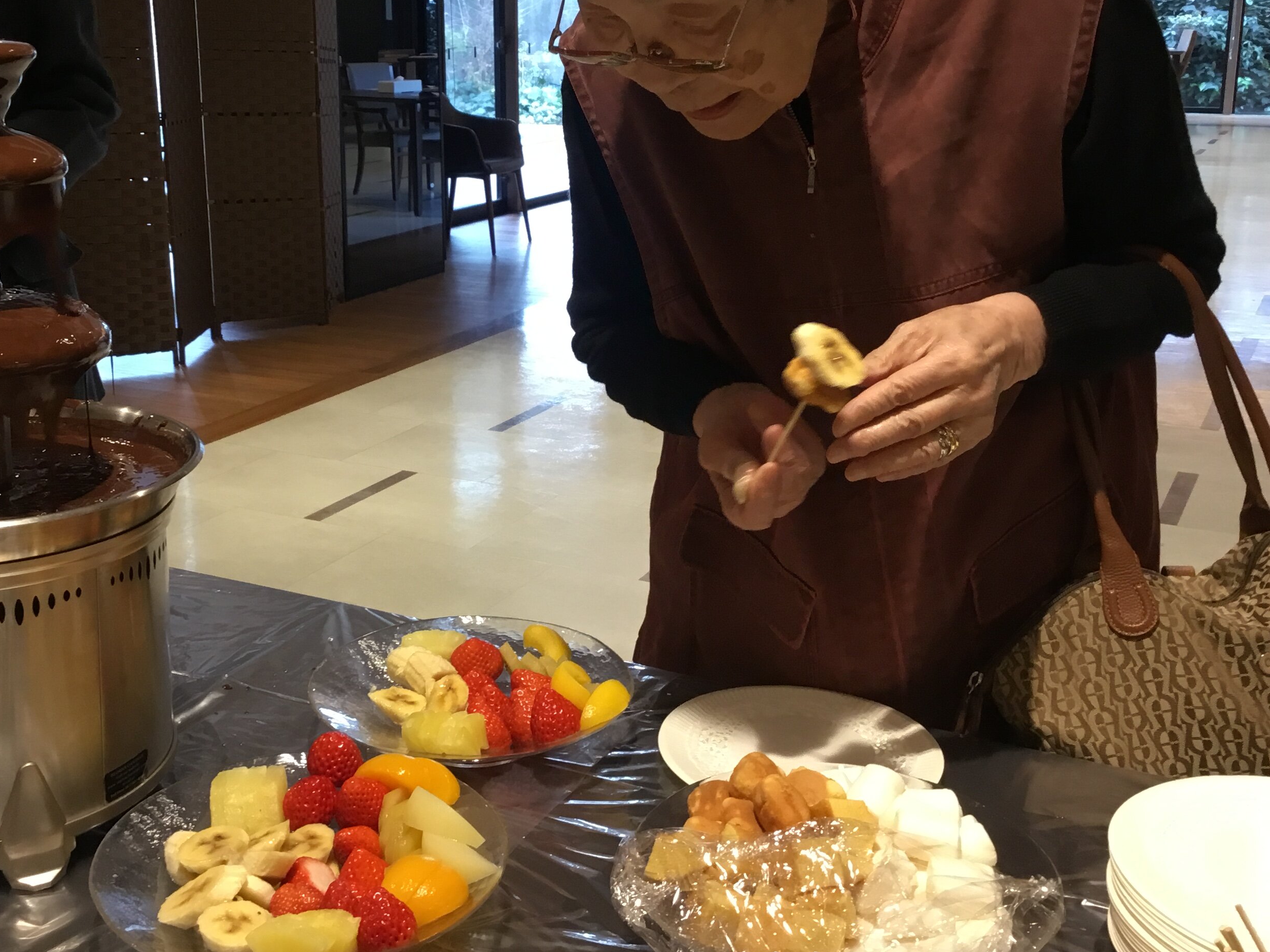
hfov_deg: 45.4
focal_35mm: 41
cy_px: 396
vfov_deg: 35.1
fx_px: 1504
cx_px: 480
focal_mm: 3.3
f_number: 2.4
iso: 100
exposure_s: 1/33
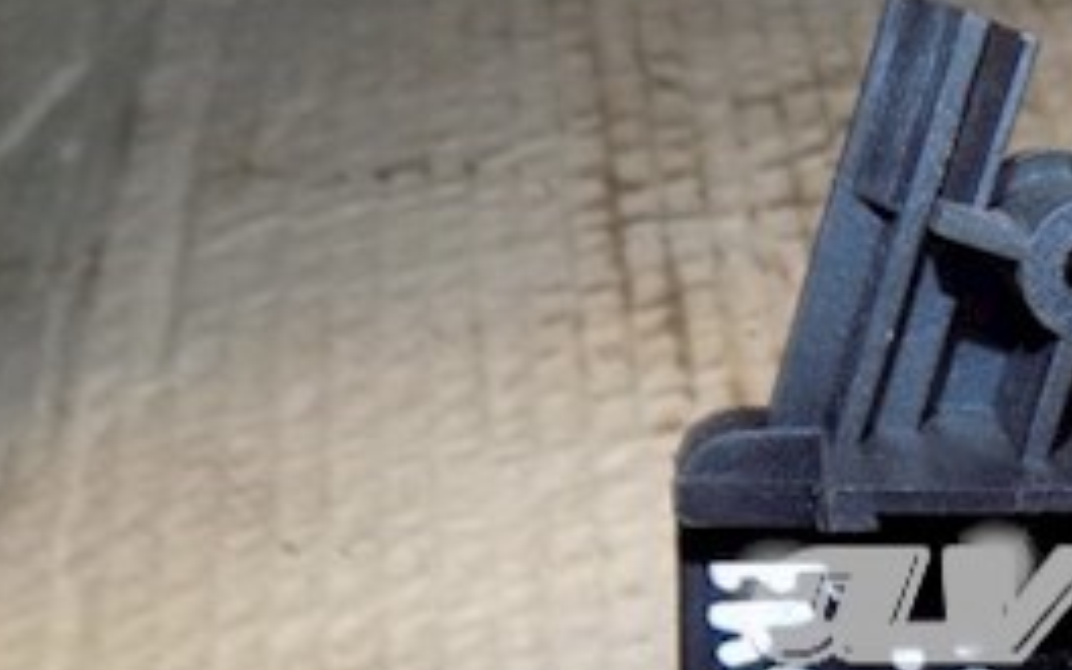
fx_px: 1724
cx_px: 1210
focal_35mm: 59
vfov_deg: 21.5
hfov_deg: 30.5
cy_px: 601
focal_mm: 4
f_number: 3.1
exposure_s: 1/30
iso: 200
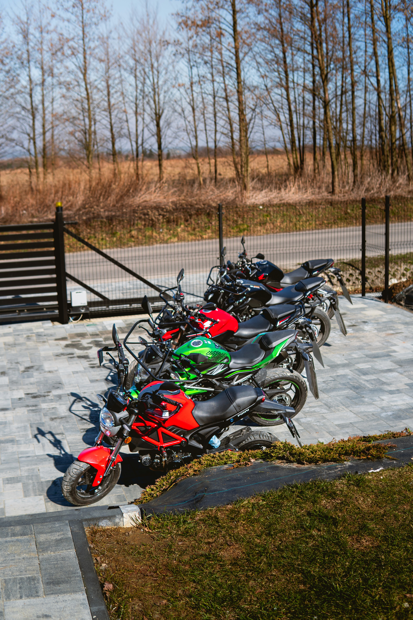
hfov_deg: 29.9
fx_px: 774
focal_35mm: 45
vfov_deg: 43.6
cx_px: 206
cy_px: 310
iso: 100
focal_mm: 30
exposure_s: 1/500
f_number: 3.2
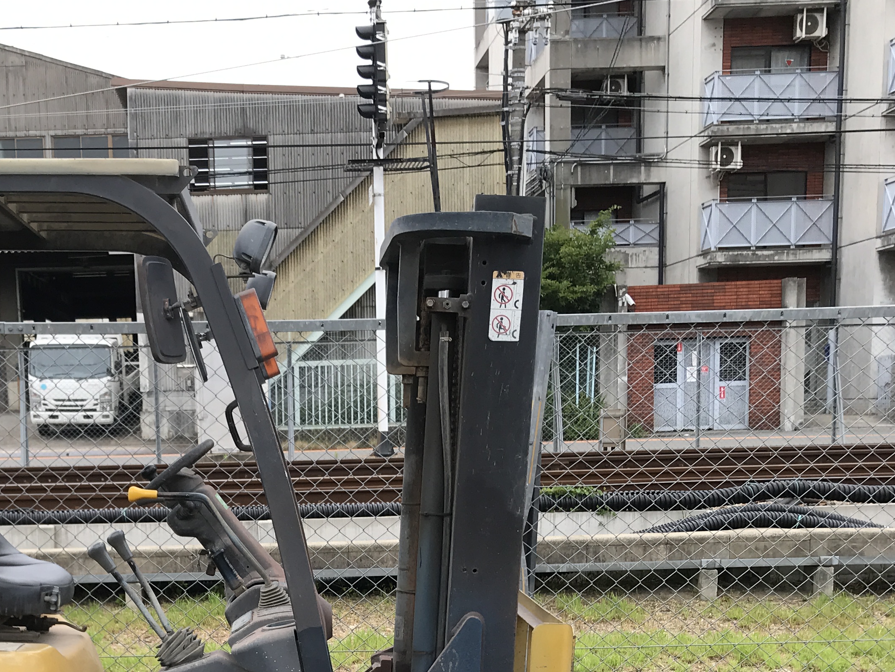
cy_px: 625
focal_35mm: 53
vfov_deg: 26.5
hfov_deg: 35.6
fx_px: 1370
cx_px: 263
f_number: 1.8
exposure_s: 1/720
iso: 20
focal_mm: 3.99
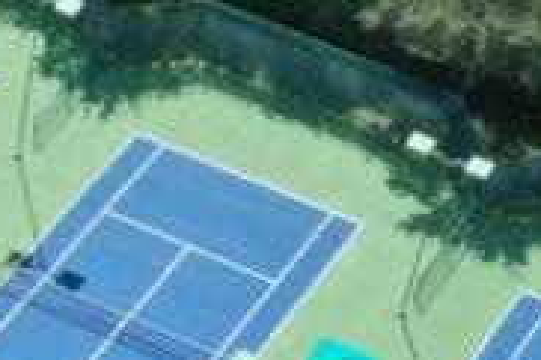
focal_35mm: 177
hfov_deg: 11.0
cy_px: 833
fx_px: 2657
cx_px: -372
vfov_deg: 7.3
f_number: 10
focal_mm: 10.26
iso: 100
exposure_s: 1/80
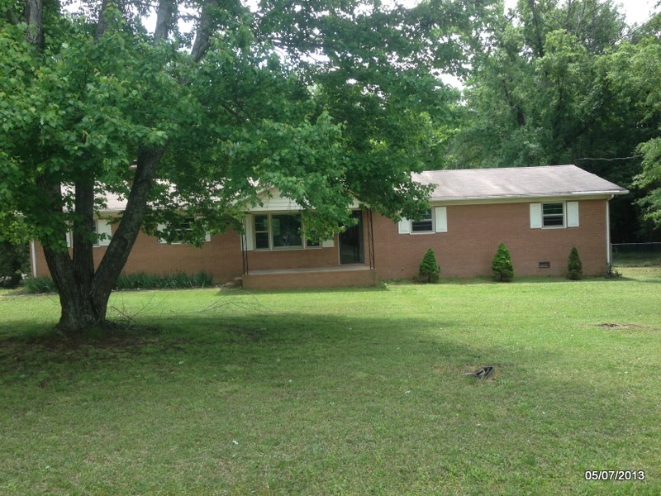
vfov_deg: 42.9
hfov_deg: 55.4
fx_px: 630
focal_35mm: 33
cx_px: 330
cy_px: 248
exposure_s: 1/254
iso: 50
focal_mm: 4.13
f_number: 2.4
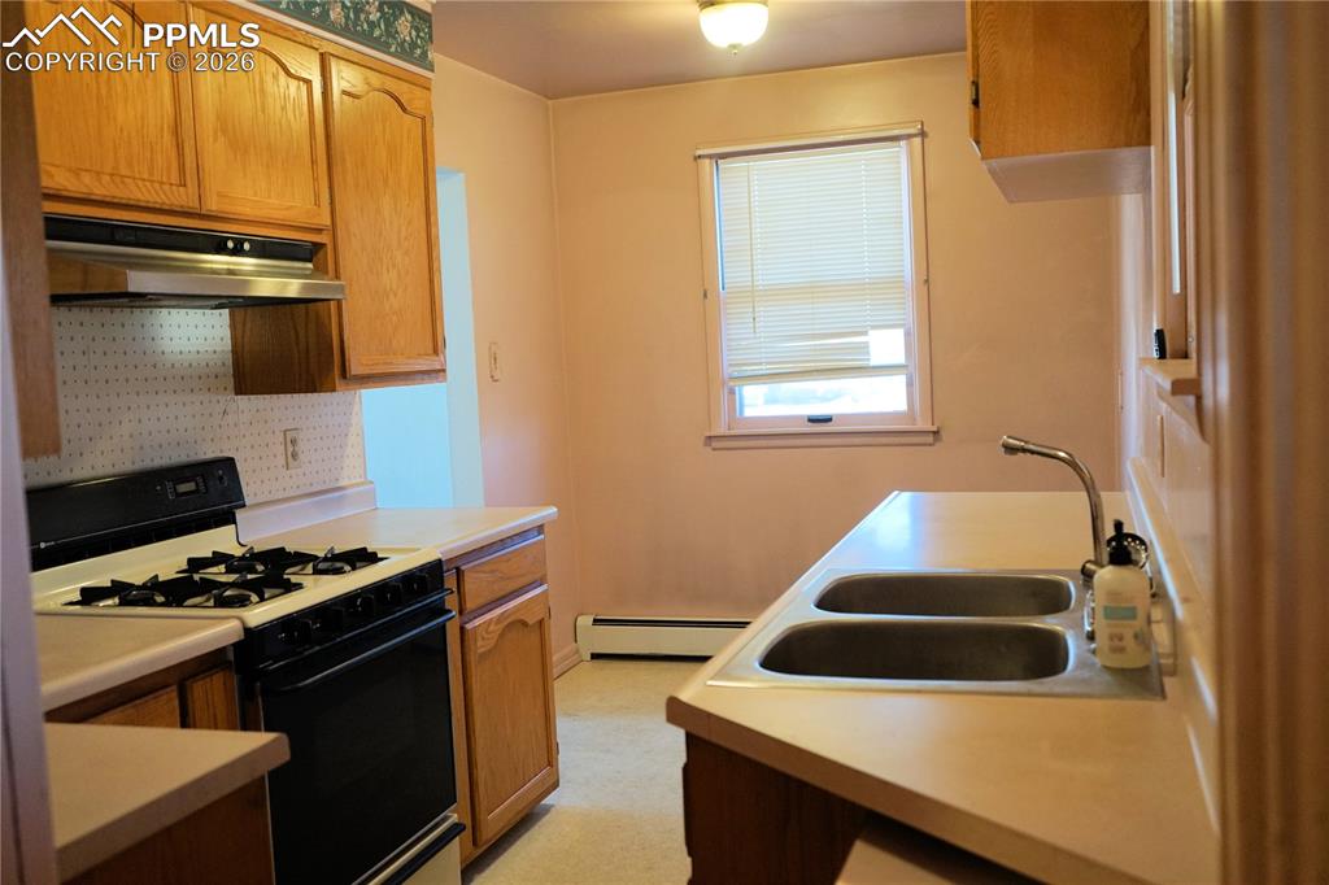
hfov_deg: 55.8
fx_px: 1255
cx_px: 664
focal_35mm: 34
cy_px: 442
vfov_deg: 38.9
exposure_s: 1/160
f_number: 4
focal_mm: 34
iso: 1000
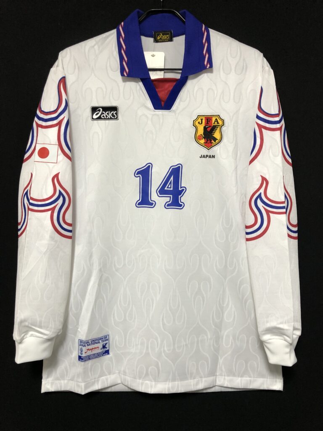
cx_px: 162
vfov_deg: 63.4
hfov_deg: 49.7
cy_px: 216
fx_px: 348
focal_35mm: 28
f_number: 1.8
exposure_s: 1/17
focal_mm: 4
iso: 50
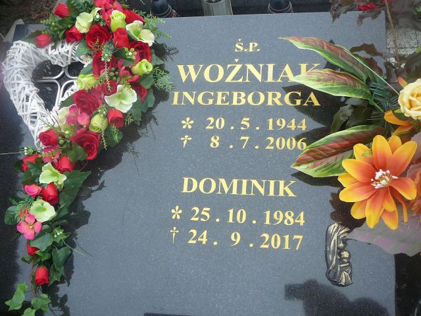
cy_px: 158
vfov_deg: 40.7
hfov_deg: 52.6
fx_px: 426
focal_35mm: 35
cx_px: 210
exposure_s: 1/60
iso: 100
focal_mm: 5.2
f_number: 2.8
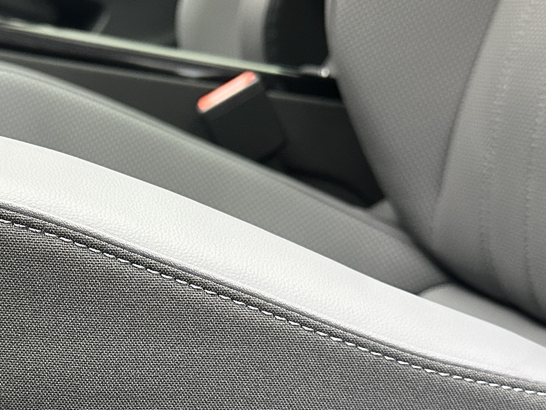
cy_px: 327
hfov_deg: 28.5
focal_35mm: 66
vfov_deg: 22.0
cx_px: 75
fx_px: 1041
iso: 320
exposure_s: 1/60
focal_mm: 6.86
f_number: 1.78
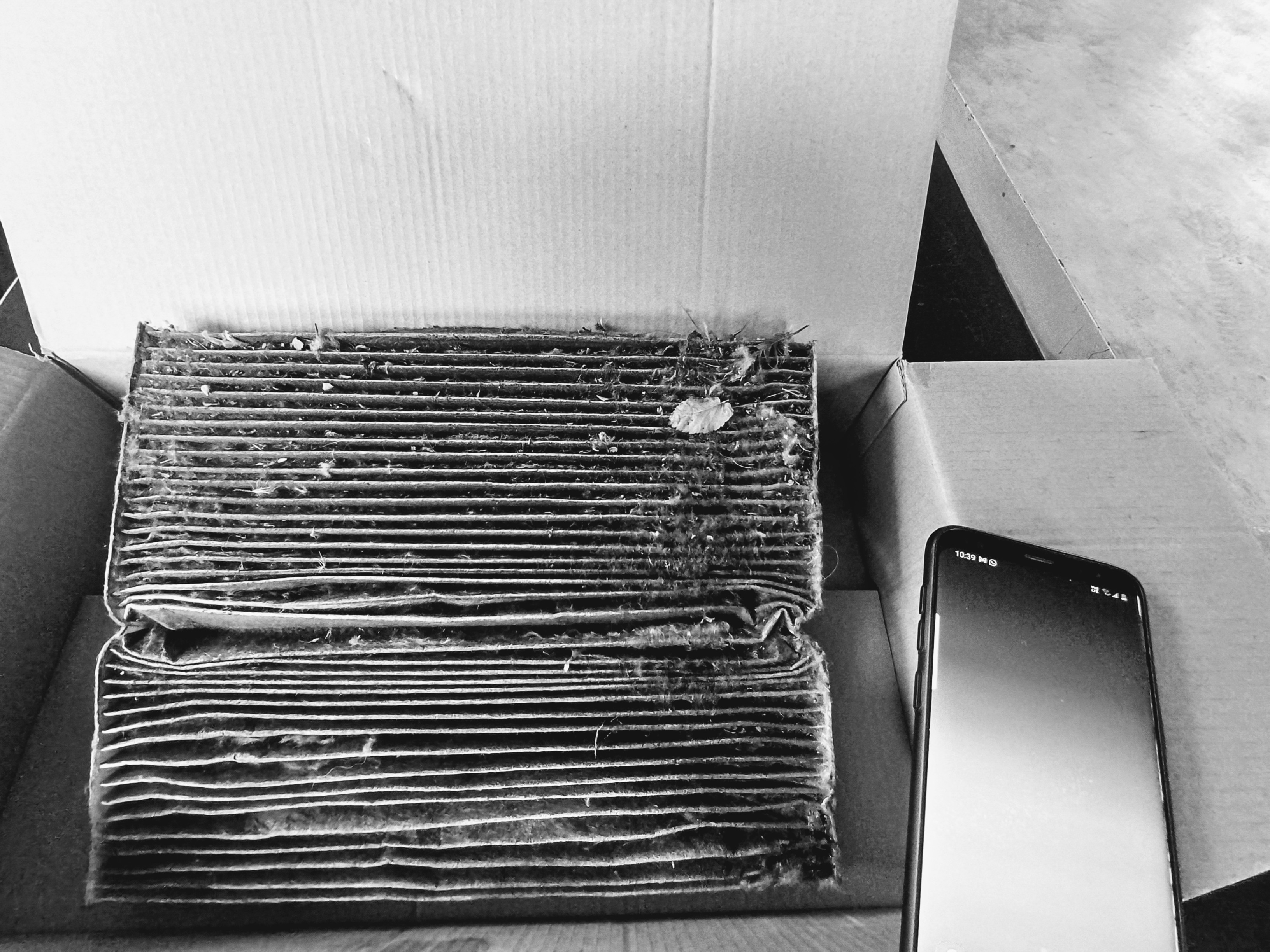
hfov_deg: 94.5
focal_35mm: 16
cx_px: 635
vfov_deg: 78.1
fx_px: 587
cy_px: 476
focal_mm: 1.64
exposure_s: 1/33.3
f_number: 2.2
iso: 200
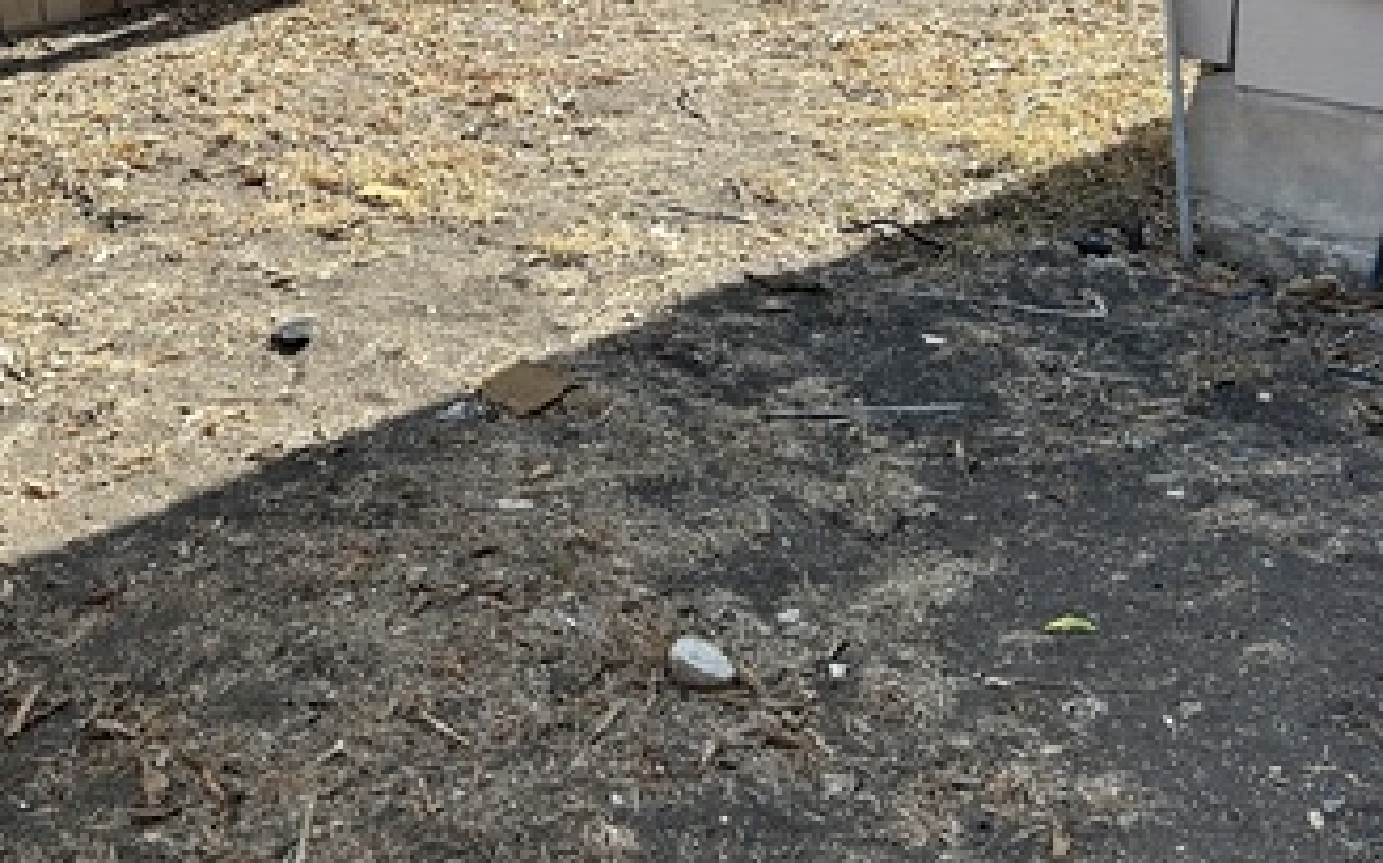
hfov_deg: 36.3
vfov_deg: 23.1
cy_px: 30
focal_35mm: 54
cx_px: 283
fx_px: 2034
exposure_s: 1/1147
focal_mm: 5.7
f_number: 1.5
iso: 50
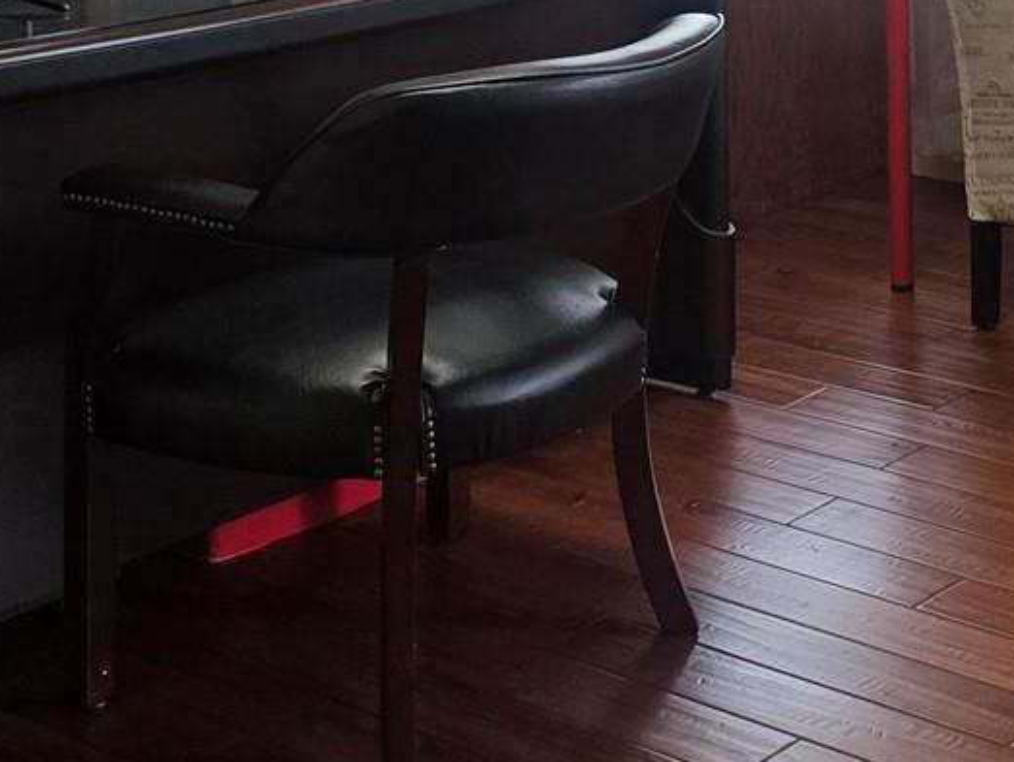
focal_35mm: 90
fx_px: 2638
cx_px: 886
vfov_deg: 15.6
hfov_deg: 21.3
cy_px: -256
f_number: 1.7
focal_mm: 6.3
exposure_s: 1/120
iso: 200
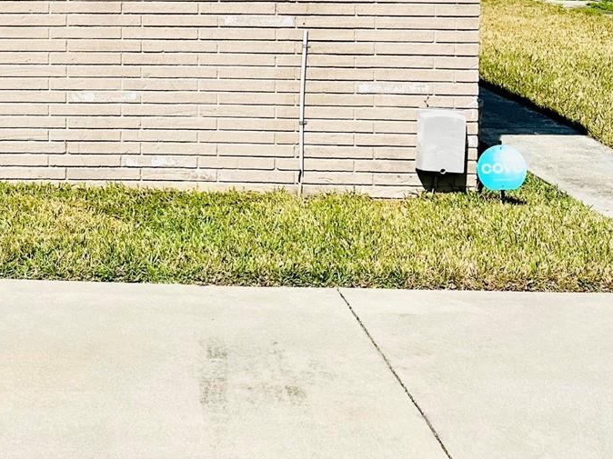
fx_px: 1009
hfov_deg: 32.0
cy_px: -50
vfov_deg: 23.9
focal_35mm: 57
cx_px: 49
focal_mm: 6.86
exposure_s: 1/9709
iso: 80
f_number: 1.78
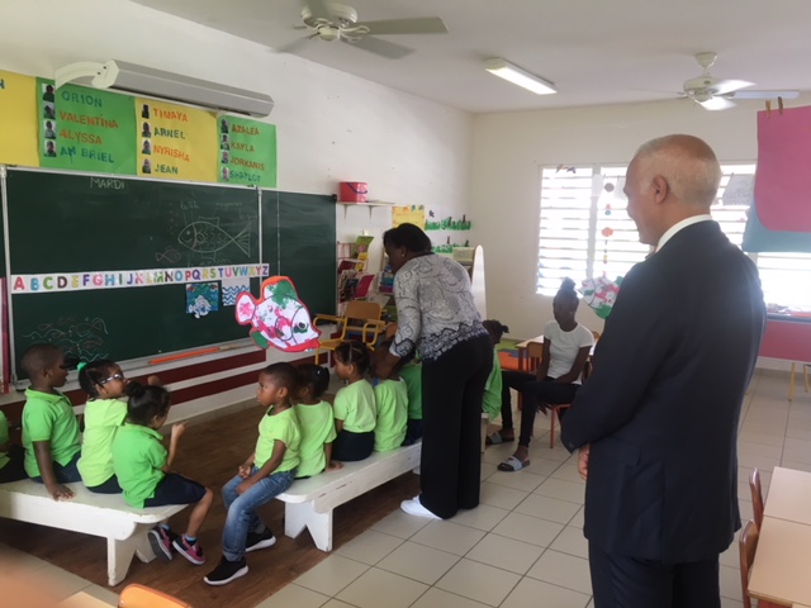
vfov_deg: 48.2
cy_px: 304
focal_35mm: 29
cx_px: 406
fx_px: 679
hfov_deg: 61.7
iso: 25
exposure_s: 1/33
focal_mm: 4.15
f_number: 2.2
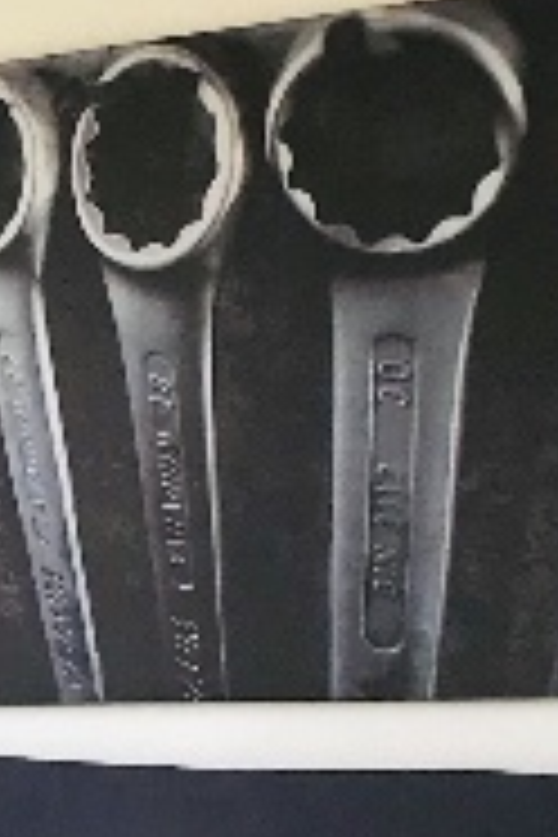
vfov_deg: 12.2
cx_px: -162
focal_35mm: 167
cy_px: 742
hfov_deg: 8.1
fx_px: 3882
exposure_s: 1/386
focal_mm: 3.99
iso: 20
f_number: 1.8
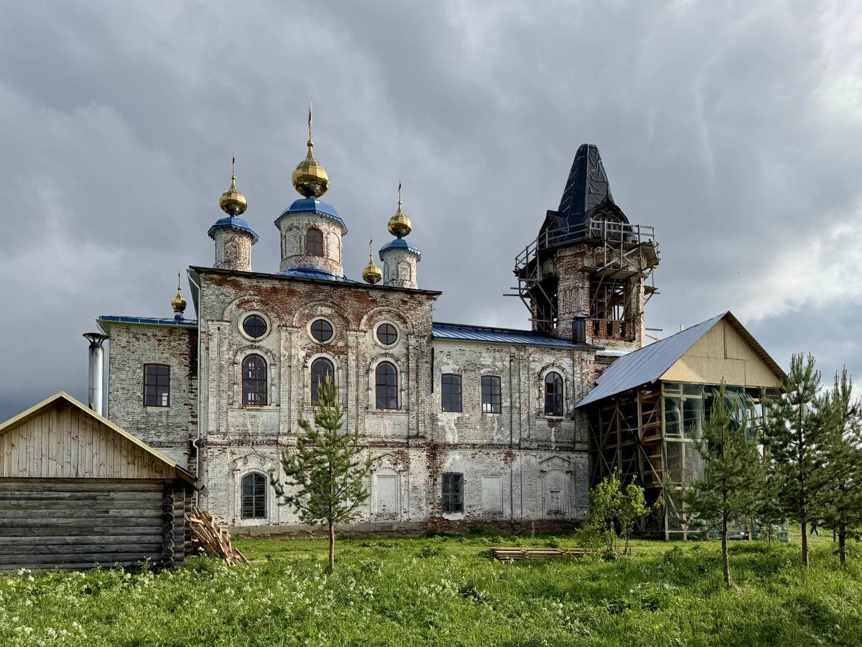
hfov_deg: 71.6
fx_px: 598
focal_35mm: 24
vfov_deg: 56.8
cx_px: 431
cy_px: 324
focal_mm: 6.76
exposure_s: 1/4950
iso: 80
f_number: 1.78
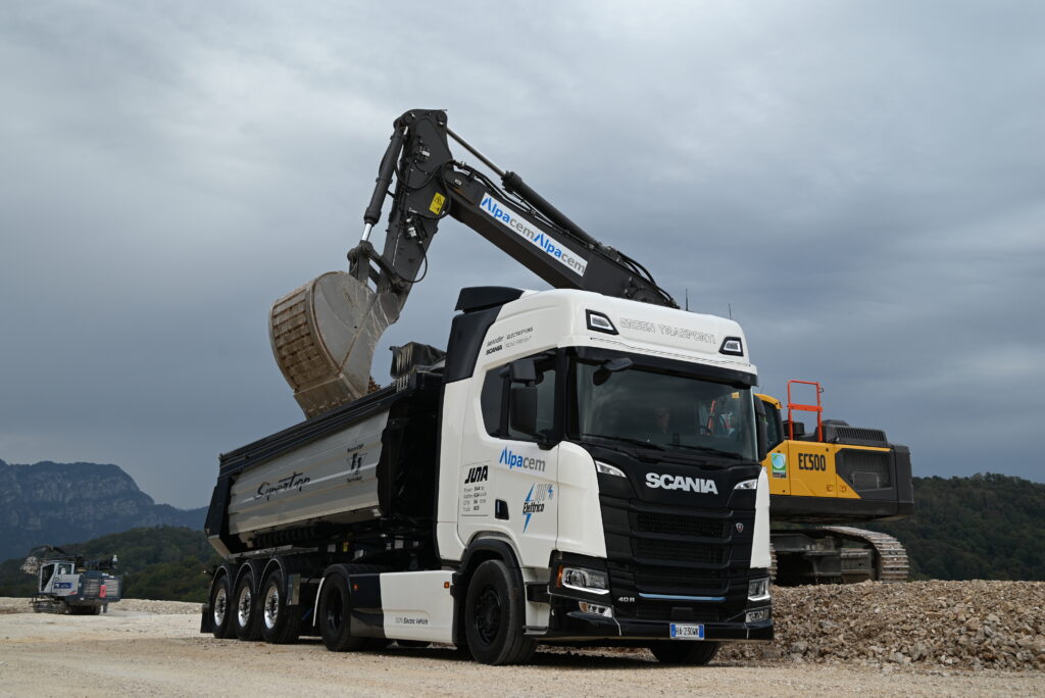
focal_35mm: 40
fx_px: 1162
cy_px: 349
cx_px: 522
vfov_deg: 33.4
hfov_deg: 48.4
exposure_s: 1/160
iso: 100
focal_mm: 40
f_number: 6.3
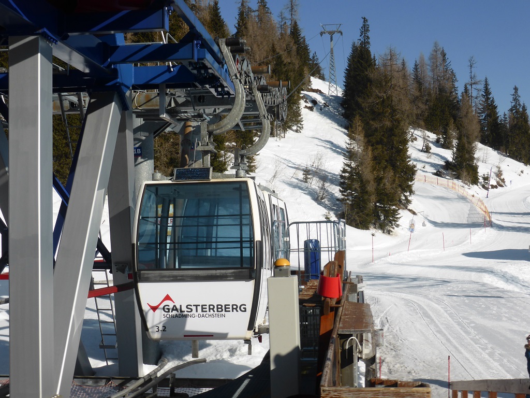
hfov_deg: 38.9
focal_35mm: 49
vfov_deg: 29.7
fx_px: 750
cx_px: 265
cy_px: 199
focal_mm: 8.5
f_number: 4.2
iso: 100
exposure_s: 1/1600
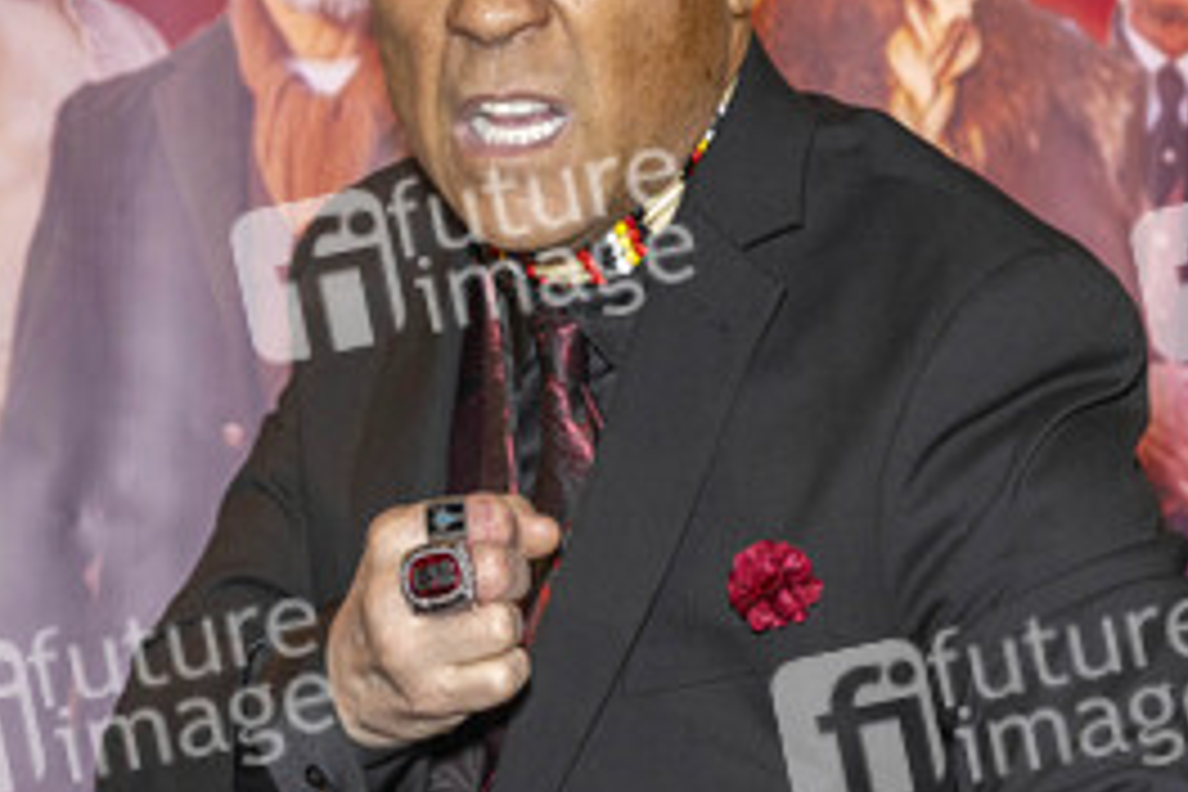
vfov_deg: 15.0
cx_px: 594
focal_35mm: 91
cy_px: 482
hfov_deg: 22.4
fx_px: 3003
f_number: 5
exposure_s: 1/200
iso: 800
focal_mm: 60
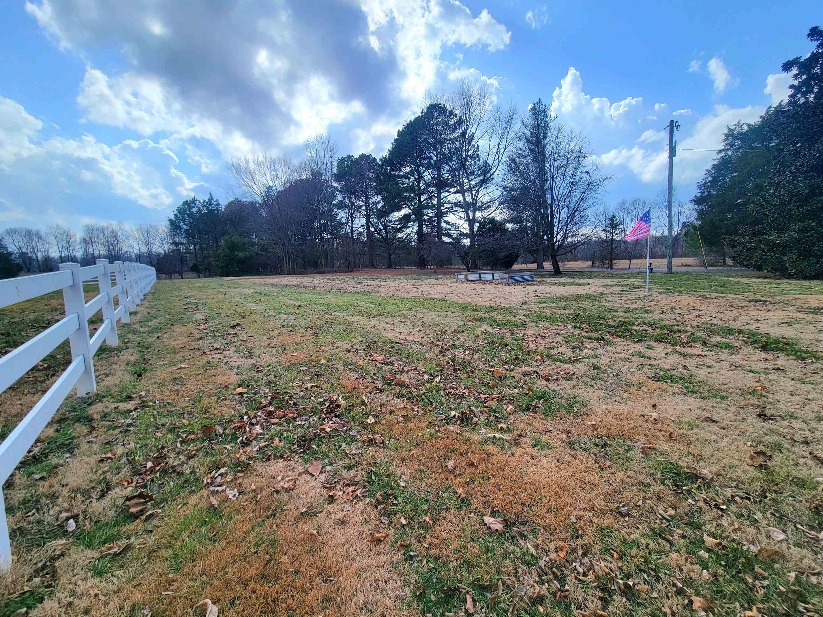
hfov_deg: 102.1
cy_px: 294
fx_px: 333
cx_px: 419
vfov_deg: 85.6
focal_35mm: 14
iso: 50
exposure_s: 1/2000
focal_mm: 2.2
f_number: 2.2
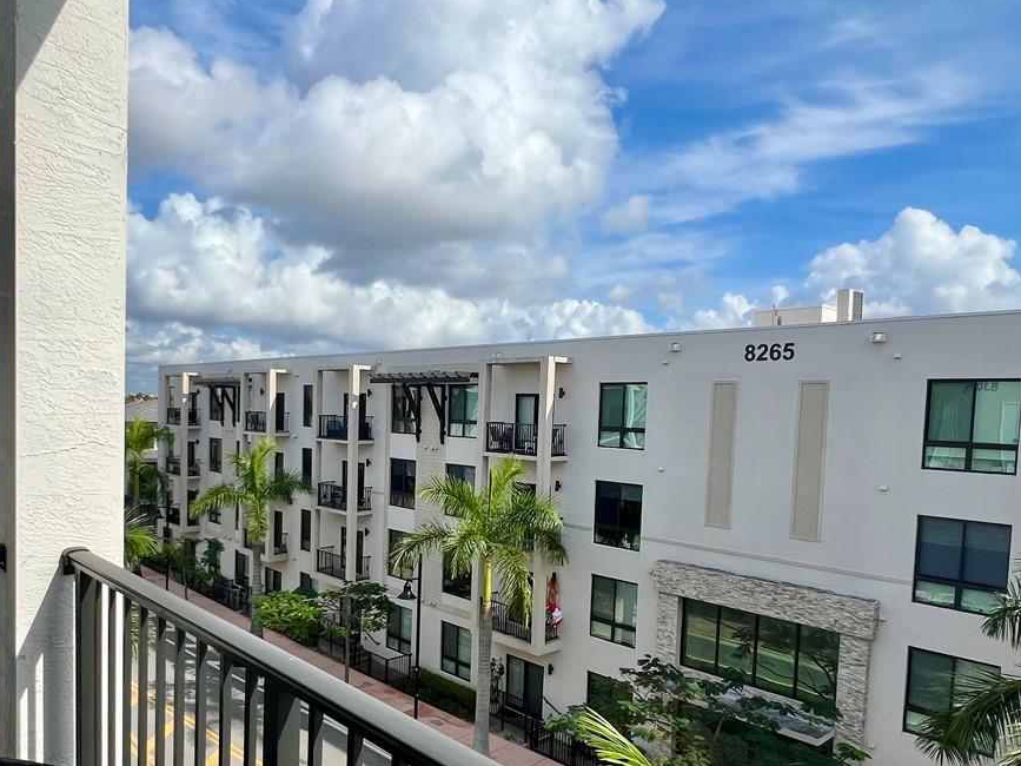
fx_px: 708
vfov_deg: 56.4
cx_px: 422
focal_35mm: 24
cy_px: 457
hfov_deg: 71.0
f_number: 1.8
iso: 32
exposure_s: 1/2538
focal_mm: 1.57
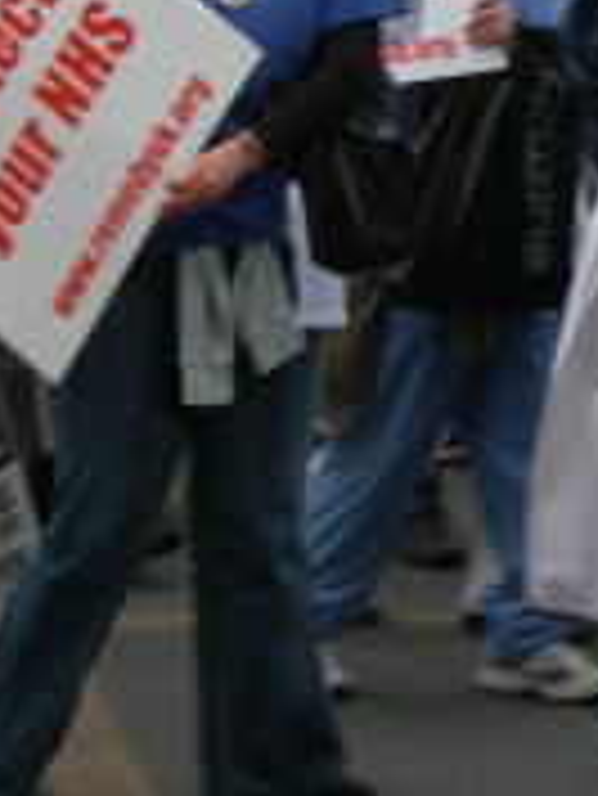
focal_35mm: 220
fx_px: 5061
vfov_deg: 8.9
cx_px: 989
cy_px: -171
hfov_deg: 6.6
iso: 50
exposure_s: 1/53.7
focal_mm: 12.7
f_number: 5.9
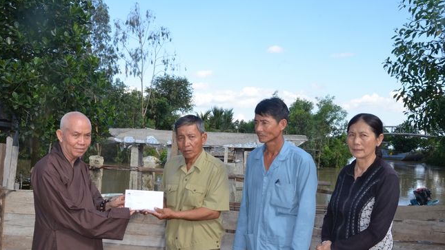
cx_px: 221
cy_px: 146
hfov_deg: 51.0
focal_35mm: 40
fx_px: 466
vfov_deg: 30.0
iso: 1000
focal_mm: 25
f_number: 18
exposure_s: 1/250
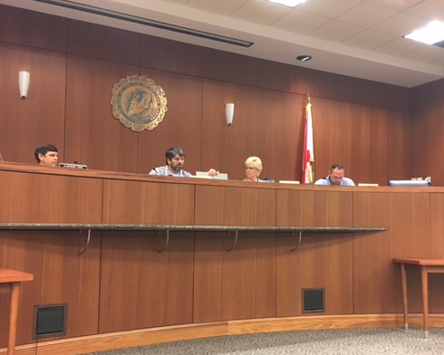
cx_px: 252
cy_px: 202
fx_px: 486
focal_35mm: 37
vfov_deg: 40.0
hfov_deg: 48.9
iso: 200
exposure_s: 1/20
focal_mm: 4.15
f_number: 2.2
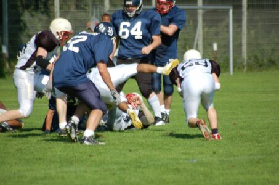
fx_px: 3480
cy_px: 92
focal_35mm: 450
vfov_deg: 3.0
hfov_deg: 4.6
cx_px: 140
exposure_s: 1/1000
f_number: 5.6
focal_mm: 300
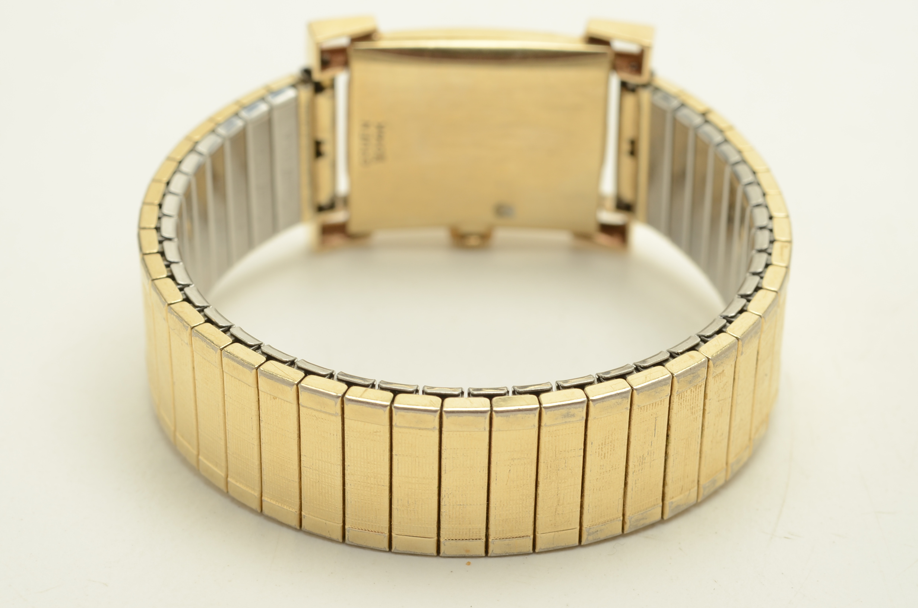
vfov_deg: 15.1
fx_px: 2290
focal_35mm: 90
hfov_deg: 22.7
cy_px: 304
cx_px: 459
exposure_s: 1/100
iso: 200
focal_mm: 60
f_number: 14
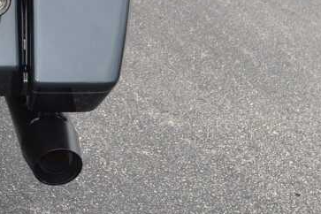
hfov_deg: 16.4
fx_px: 1061
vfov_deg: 11.1
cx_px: -80
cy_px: -108
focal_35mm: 119
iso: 100
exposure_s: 1/200
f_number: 7.1
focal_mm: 24
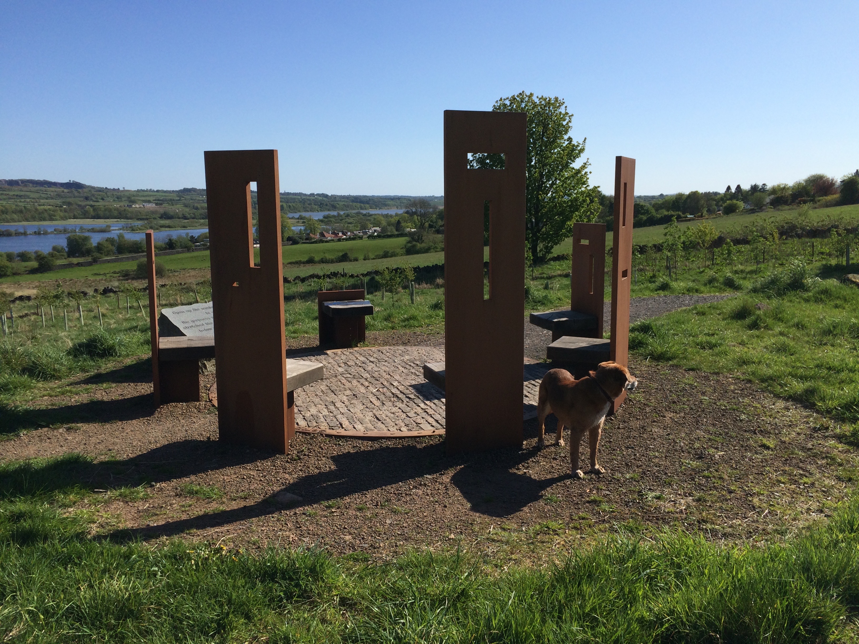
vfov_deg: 48.2
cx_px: 430
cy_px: 322
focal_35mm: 29
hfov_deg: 61.7
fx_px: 720
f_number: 2.2
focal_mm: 4.15
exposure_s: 1/2564
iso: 32
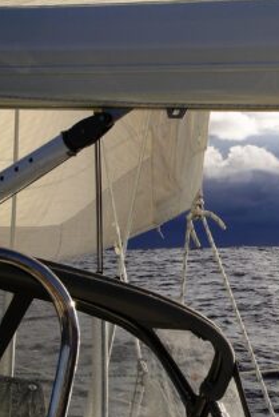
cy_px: 208
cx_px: 280
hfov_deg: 15.4
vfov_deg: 23.4
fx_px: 1010
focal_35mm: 87
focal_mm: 12.8
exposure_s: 1/250
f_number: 6
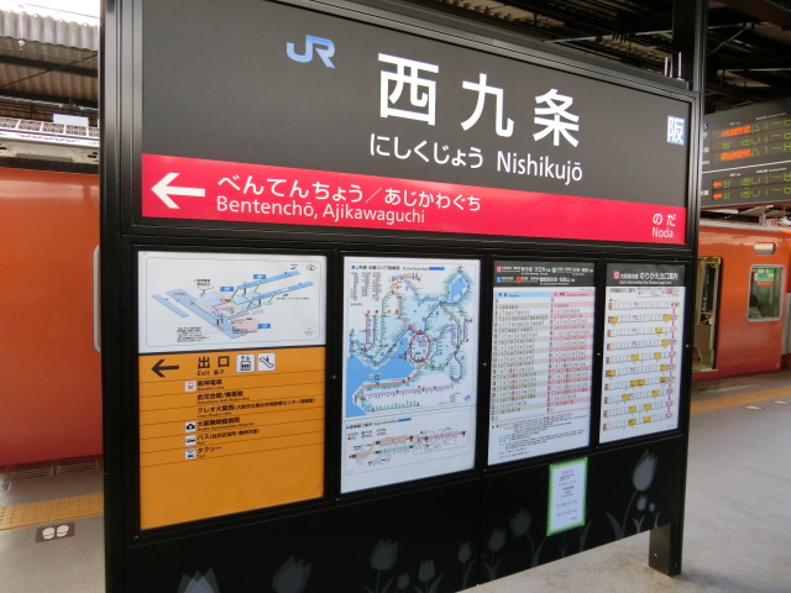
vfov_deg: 54.9
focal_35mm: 25
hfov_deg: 69.4
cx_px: 396
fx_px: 571
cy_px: 296
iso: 160
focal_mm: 4.5
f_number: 3.5
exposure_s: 1/125
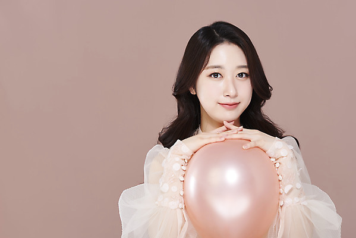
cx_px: 178
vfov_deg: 13.1
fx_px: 1039
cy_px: 119
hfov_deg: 19.4
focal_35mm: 105
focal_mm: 105
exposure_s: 1/125
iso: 64
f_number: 11
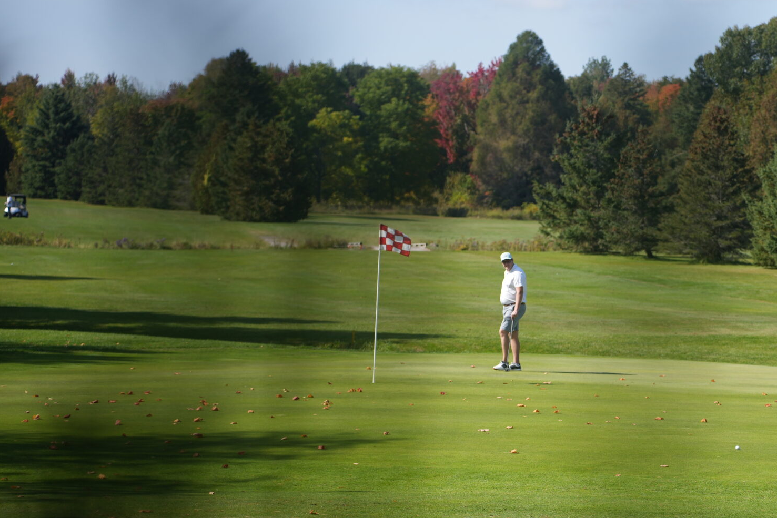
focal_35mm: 130
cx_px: 663
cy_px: 374
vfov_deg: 10.5
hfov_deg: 15.6
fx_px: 2806
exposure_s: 1/1250
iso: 100
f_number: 2.8
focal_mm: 75
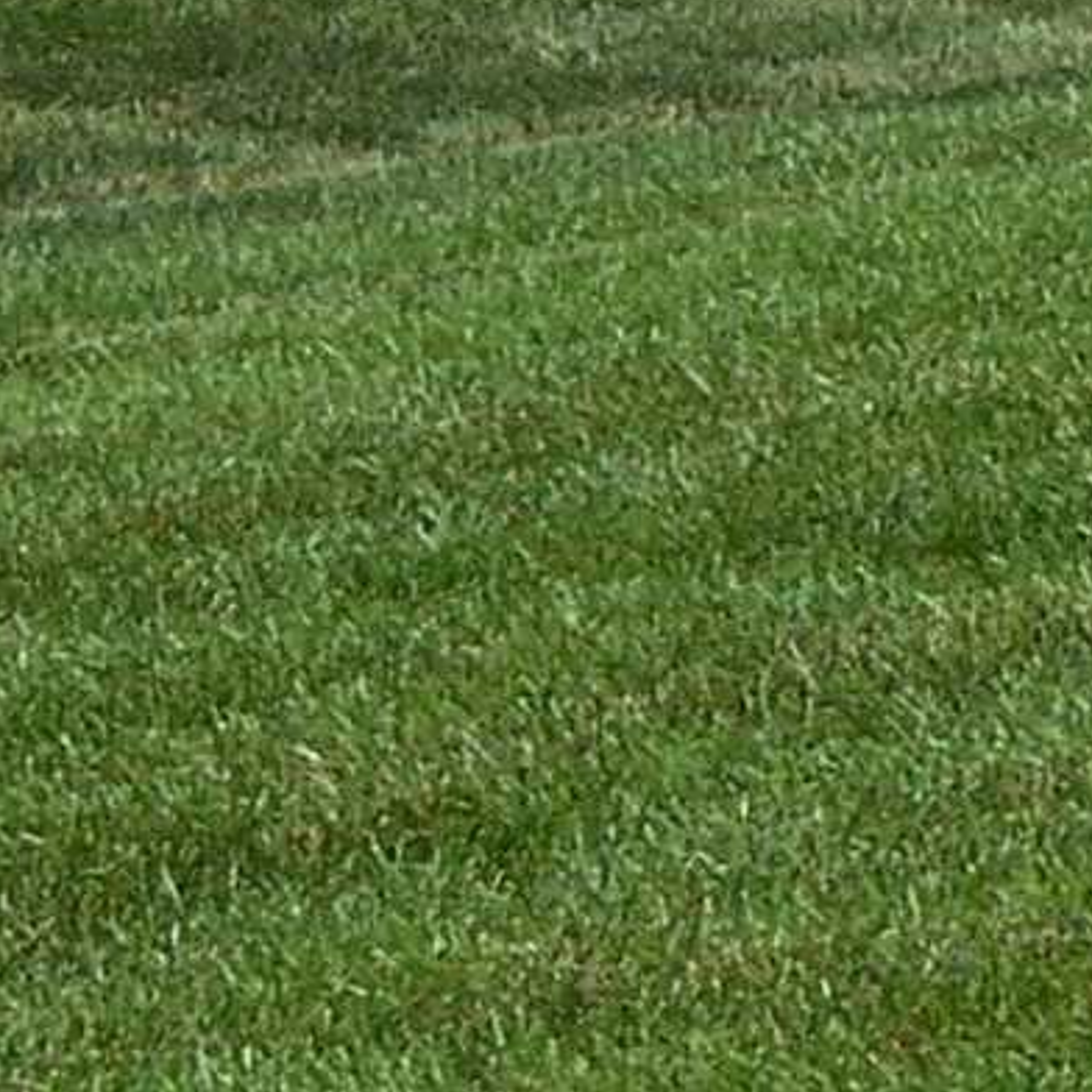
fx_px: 14954
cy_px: -1003
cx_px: 2123
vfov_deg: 4.1
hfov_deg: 4.1
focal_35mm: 419
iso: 100
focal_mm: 13.3
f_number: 4.8
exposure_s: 1/750
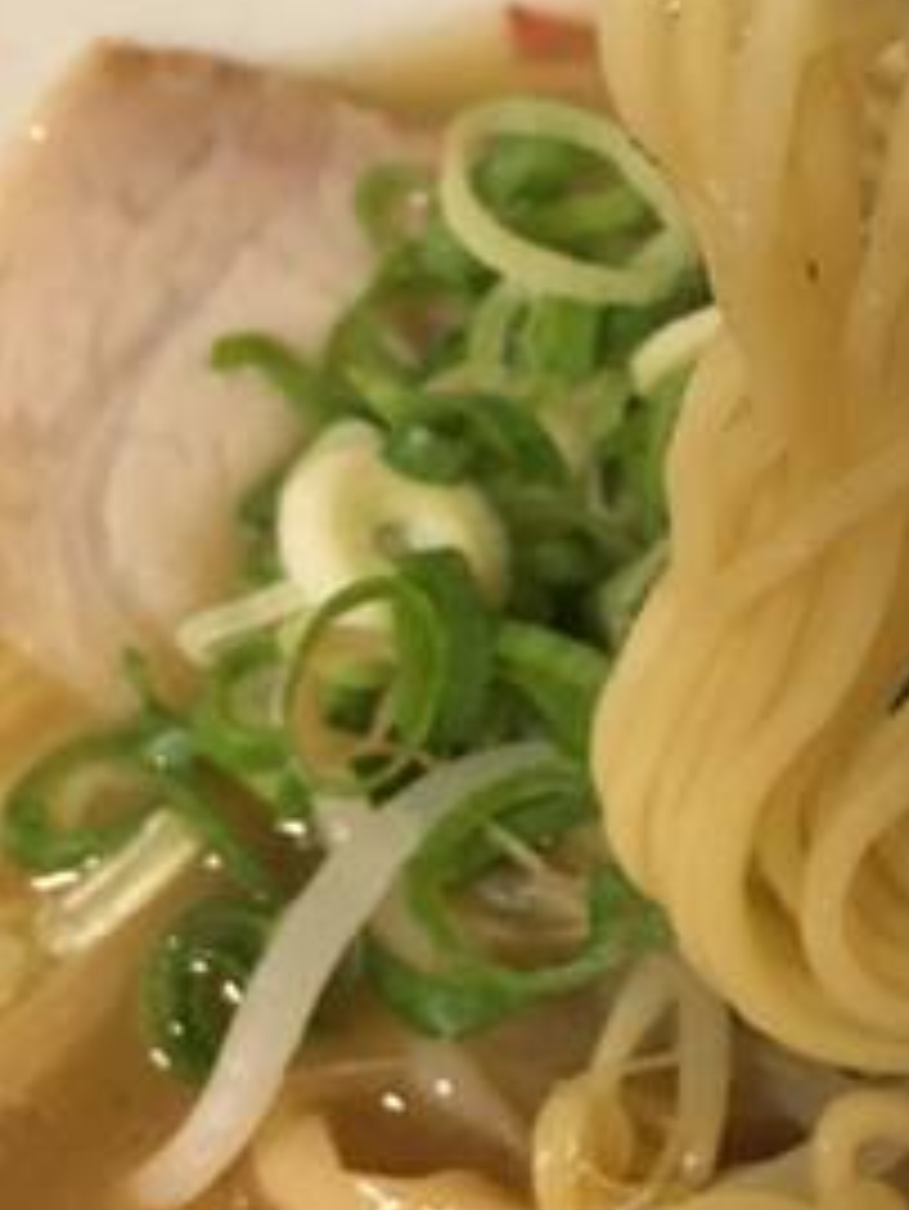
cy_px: 612
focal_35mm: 69
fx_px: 2414
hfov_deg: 20.3
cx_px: 1004
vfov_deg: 28.2
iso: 125
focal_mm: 4.15
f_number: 2.2
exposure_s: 1/30
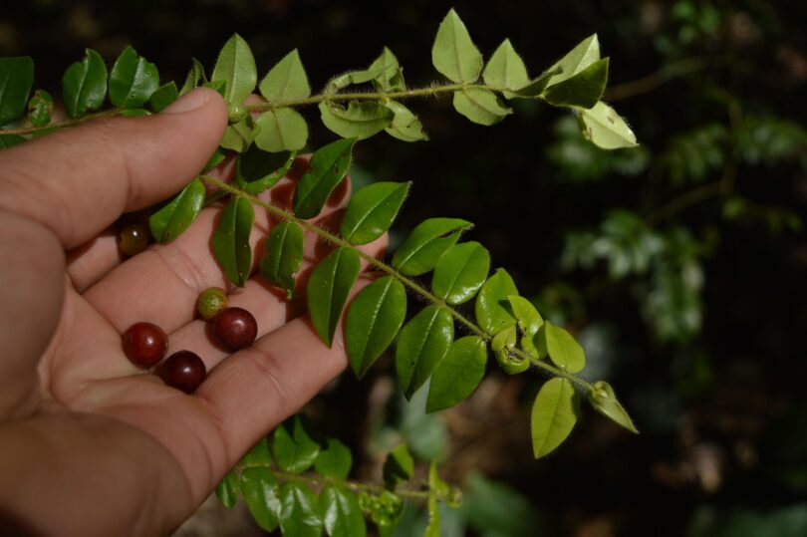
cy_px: 268
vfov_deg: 28.0
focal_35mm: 48
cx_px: 404
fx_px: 1075
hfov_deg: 41.1
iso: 100
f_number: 5.6
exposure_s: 1/1000
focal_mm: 32
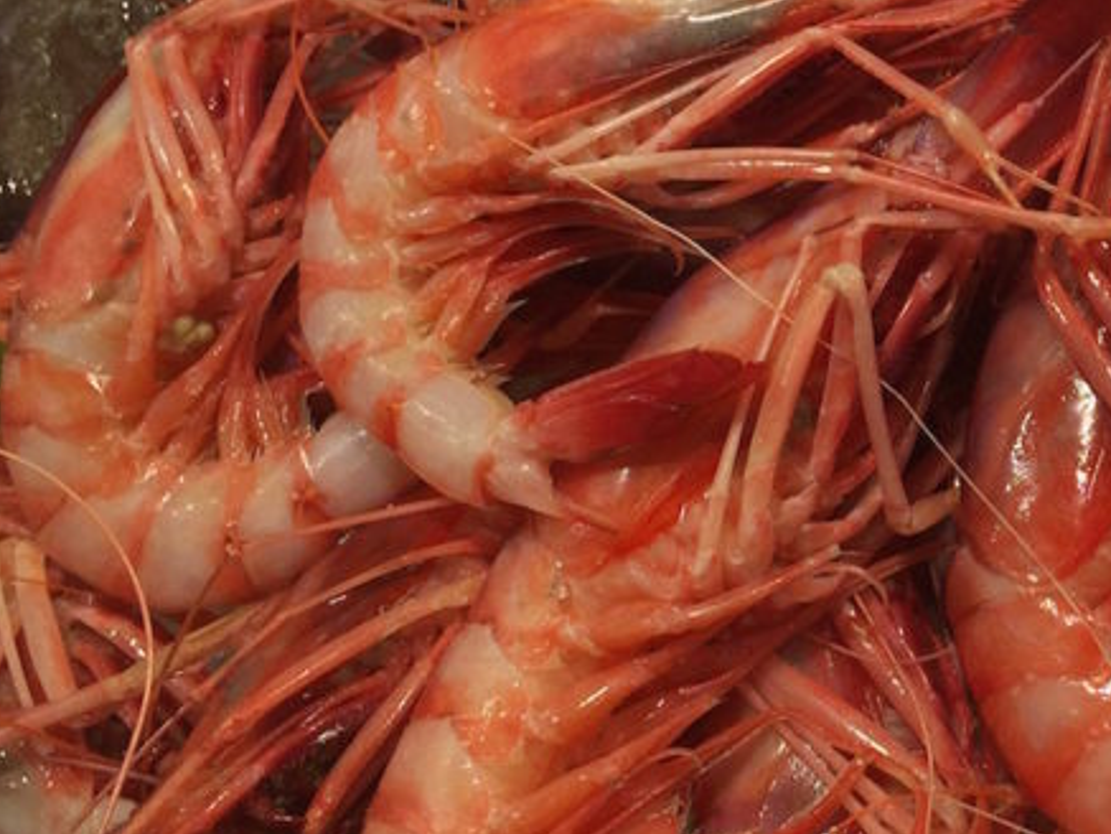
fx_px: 2183
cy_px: 280
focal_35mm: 68
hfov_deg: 27.2
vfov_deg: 21.5
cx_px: 1058
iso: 32
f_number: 2.2
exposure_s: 1/314
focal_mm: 4.15
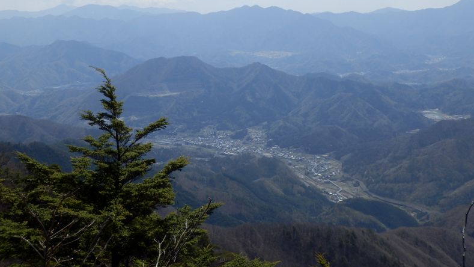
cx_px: 235
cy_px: 94
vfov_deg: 19.1
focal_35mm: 63
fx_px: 792
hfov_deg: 33.3
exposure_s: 1/125
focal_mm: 10
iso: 80
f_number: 11.4
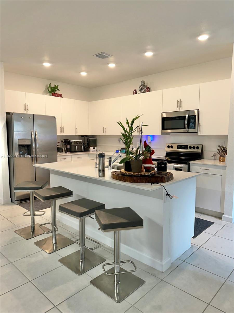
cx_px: 117
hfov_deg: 56.8
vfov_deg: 71.6
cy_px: 156
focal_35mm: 24
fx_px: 216
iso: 100
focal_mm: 6.86
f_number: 1.78
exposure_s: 1/120
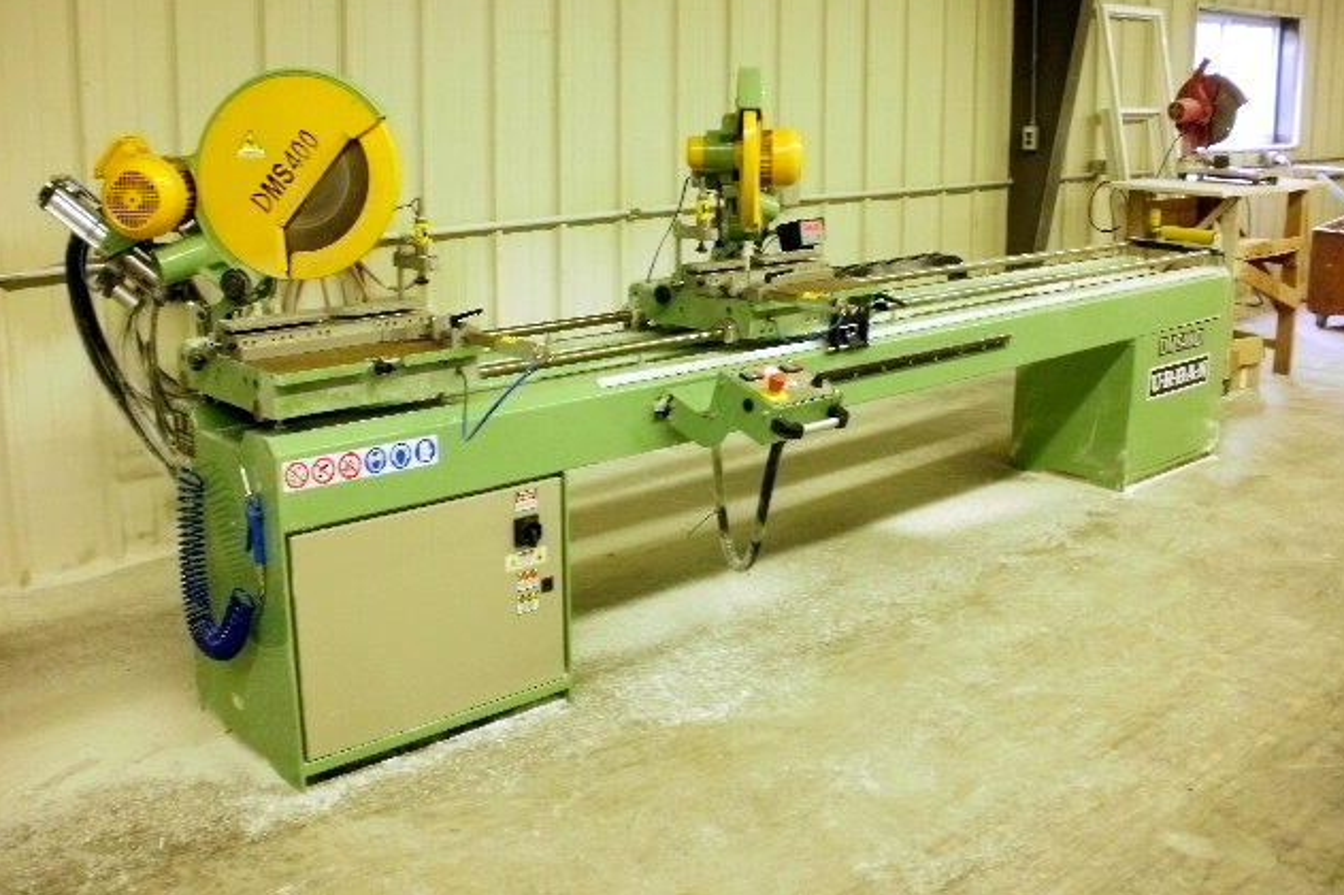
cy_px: 420
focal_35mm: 38
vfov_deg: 35.0
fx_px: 1418
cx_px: 675
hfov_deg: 50.7
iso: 125
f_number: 3.5
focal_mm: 6.3
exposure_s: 1/10
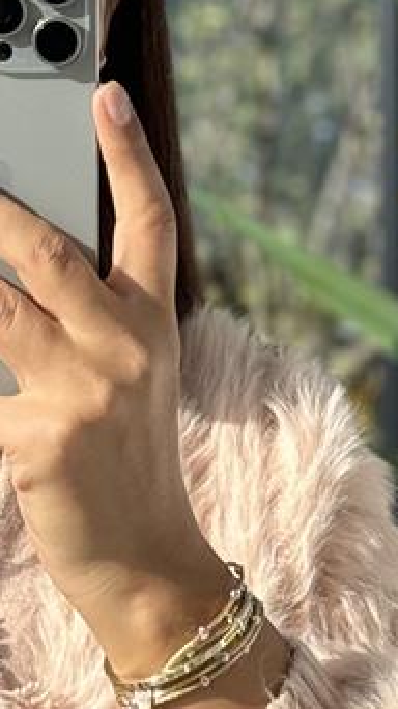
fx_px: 3833
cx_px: -8
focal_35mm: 204
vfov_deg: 10.4
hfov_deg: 5.9
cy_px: 899
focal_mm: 6.76
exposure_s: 1/664
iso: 64
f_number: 1.78
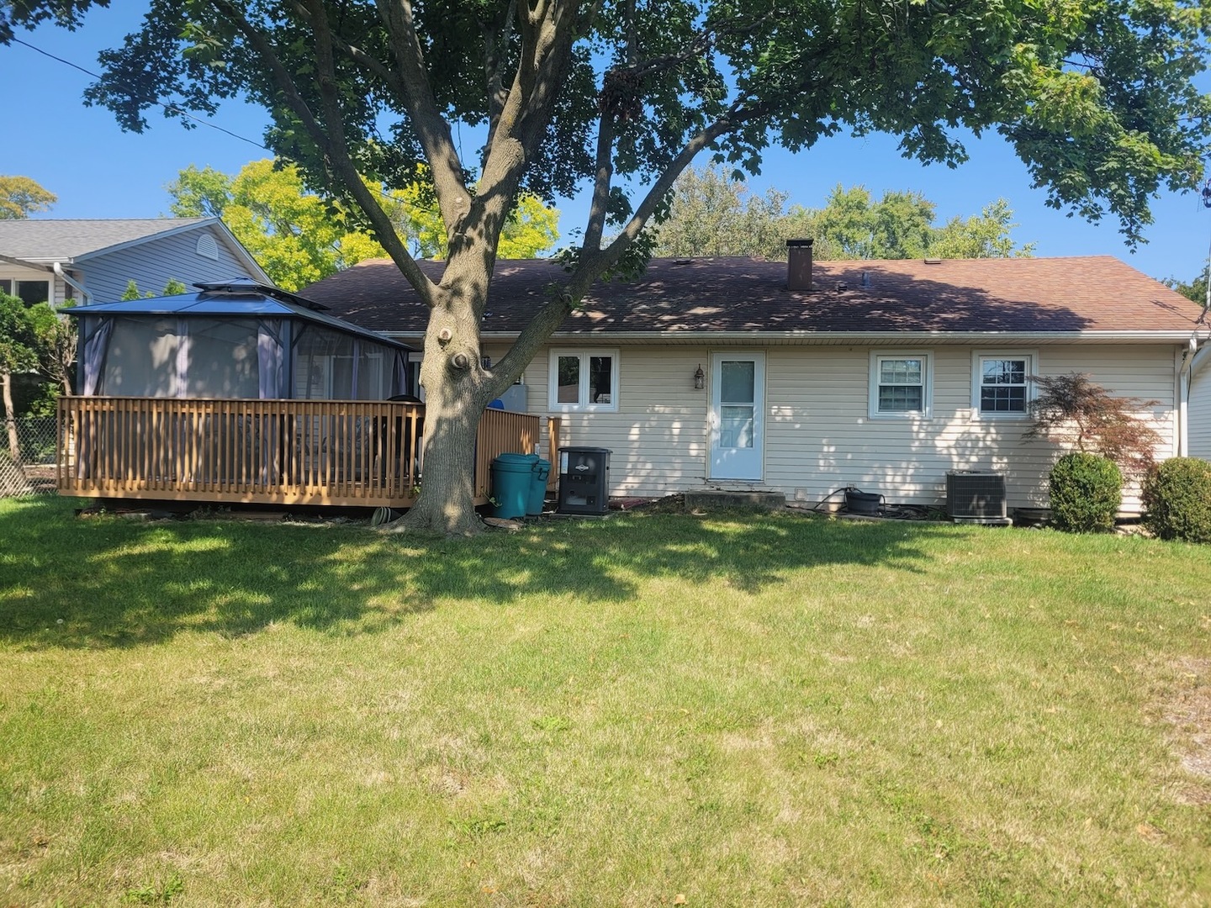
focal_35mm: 26
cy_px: 454
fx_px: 910
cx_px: 606
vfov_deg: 53.1
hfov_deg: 67.3
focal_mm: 5.4
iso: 40
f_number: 1.8
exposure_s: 1/1084
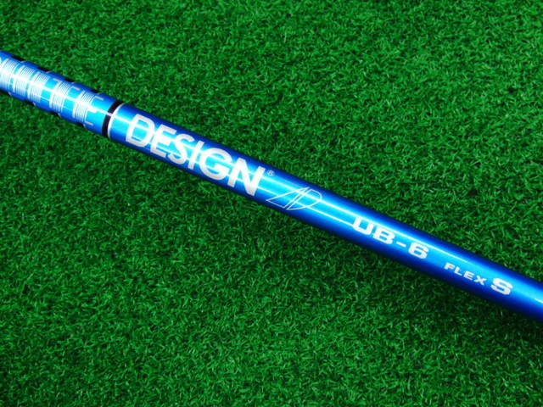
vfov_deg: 38.7
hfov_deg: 50.1
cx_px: 272
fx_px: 580
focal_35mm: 37
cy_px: 204
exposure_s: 1/40
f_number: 3.6
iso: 400
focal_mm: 6.42
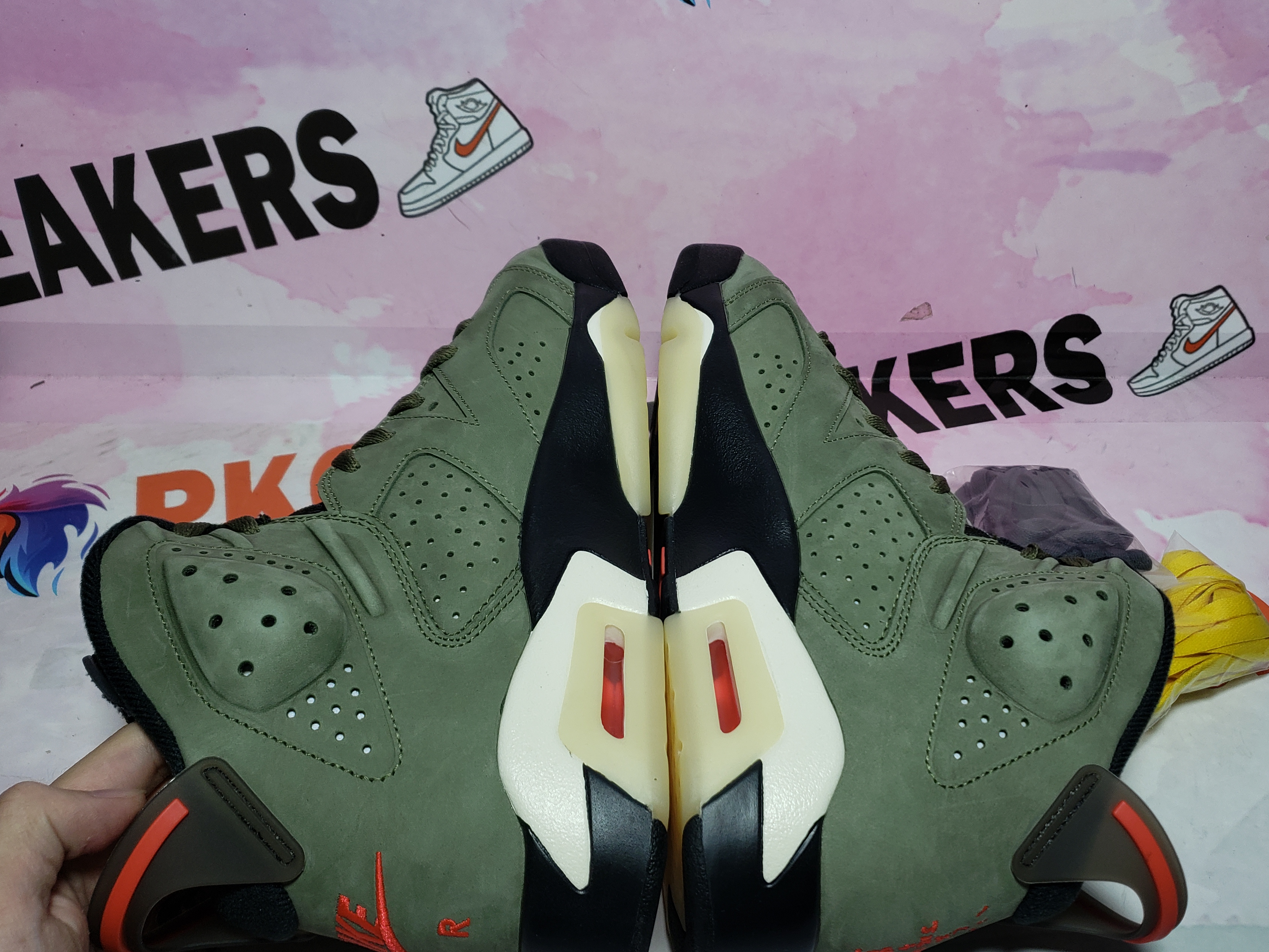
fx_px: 1136
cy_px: 542
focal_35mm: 31
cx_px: 696
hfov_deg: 58.2
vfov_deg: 45.3
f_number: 1.5
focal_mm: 4.3
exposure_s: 1/758
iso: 50
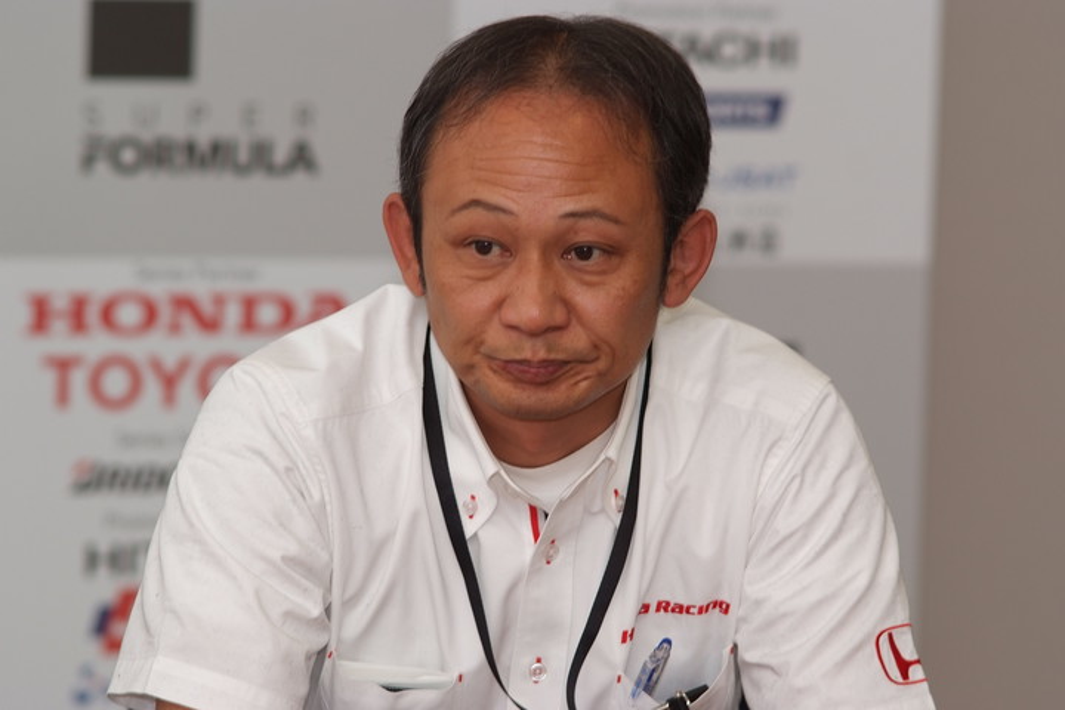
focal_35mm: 270
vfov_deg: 5.1
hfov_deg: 7.6
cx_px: 532
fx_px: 7987
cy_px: 355
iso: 400
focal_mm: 180
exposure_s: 1/125
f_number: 4
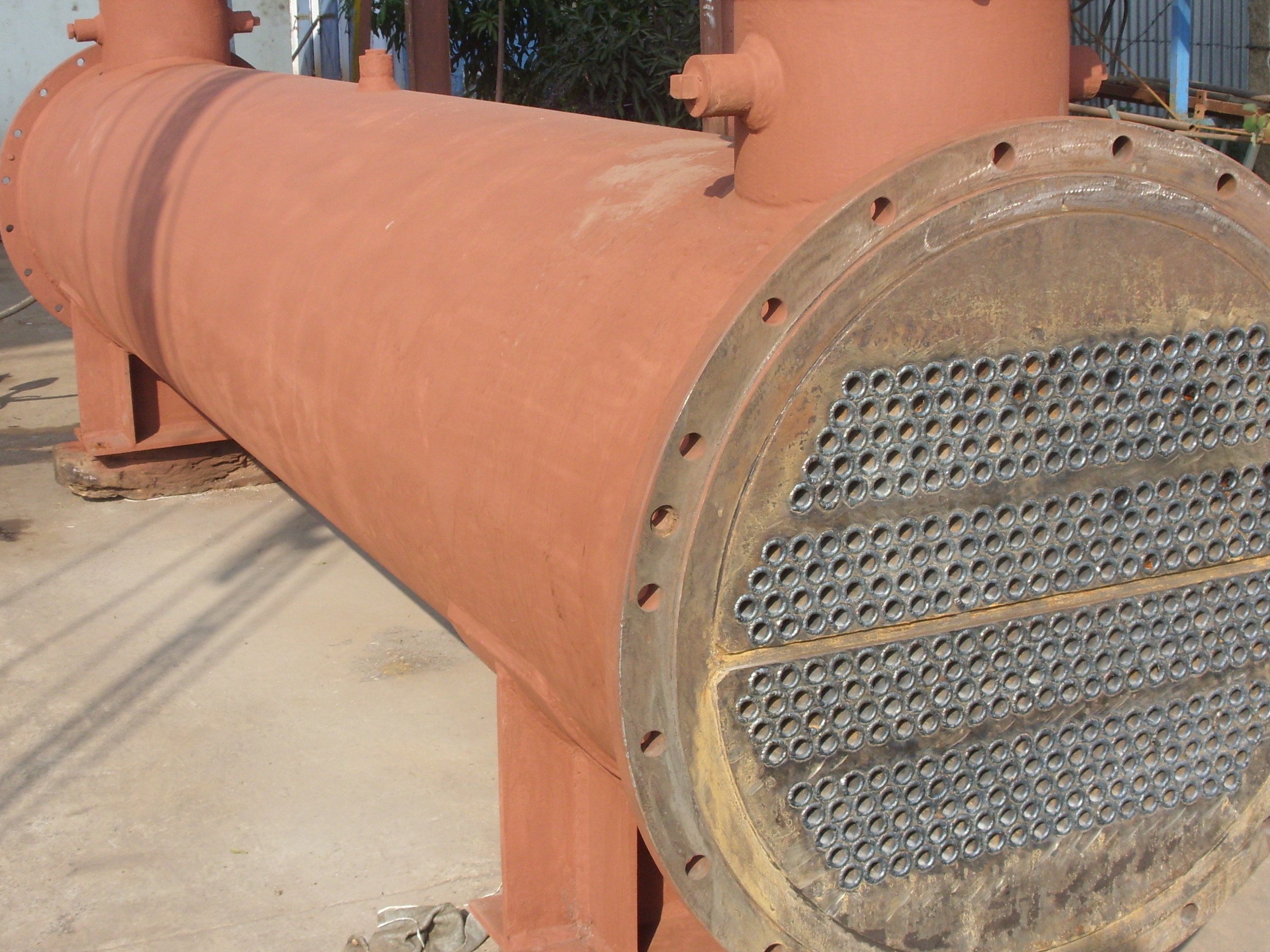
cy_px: 459
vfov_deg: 21.6
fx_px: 2495
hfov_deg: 28.6
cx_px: 608
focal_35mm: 68
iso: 50
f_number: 5.1
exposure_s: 1/228
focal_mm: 7.6
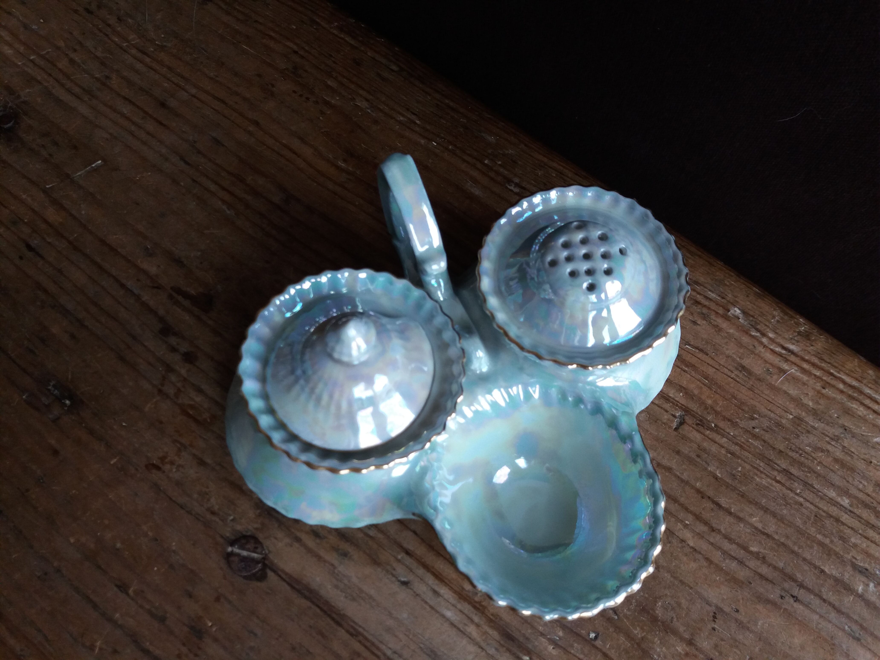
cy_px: 330
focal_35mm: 28
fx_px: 712
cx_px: 440
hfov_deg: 63.4
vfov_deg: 49.7
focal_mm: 3.7
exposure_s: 1/100
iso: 80
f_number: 1.9
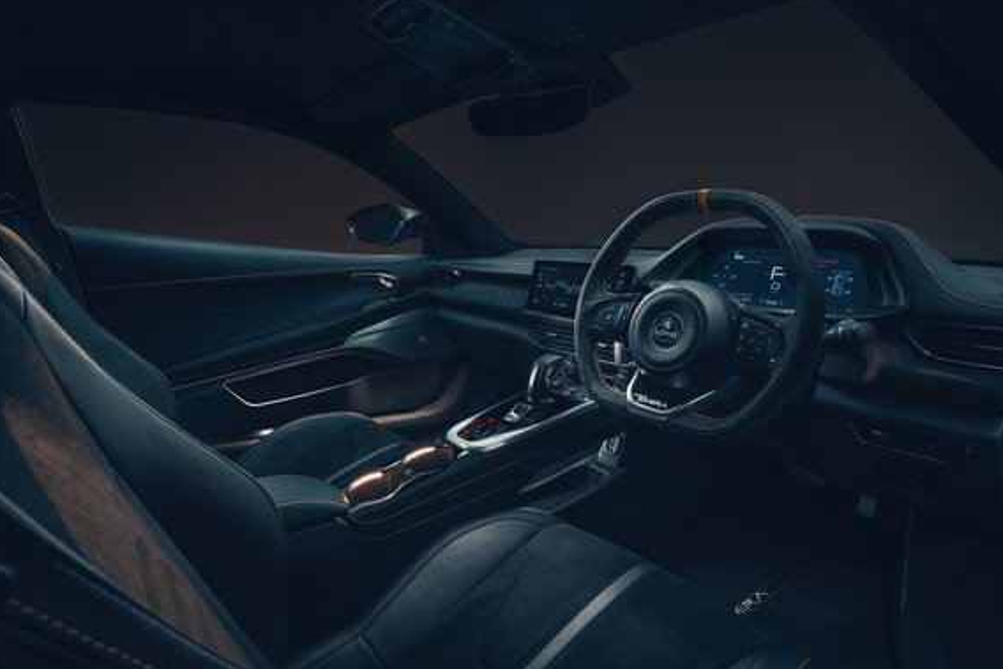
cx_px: 493
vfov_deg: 64.6
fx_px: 529
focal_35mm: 19
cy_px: 319
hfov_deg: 86.9
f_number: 10
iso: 1600
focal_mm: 18
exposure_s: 1/10
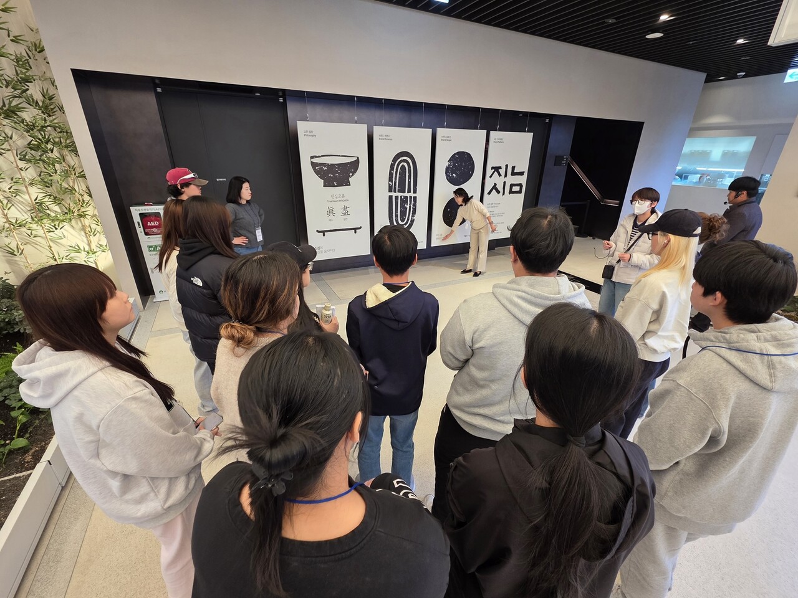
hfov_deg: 106.2
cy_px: 299
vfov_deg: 89.9
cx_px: 399
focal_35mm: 13
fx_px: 300
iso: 200
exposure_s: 1/60.2
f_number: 1.9
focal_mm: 2.2
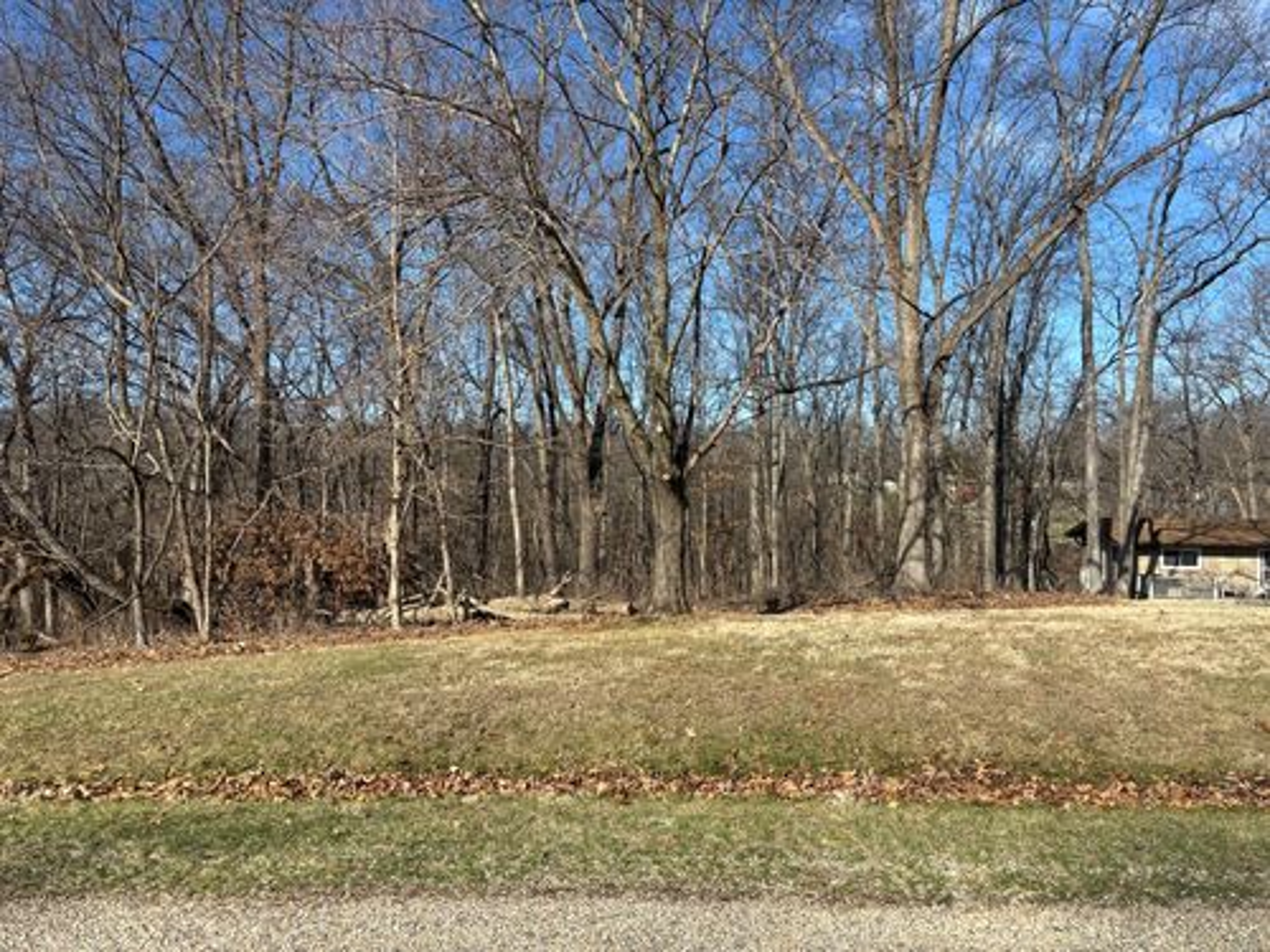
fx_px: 954
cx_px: 635
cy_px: 476
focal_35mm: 26
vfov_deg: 53.1
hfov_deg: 67.3
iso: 50
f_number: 1.6
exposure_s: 1/2571
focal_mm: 5.96
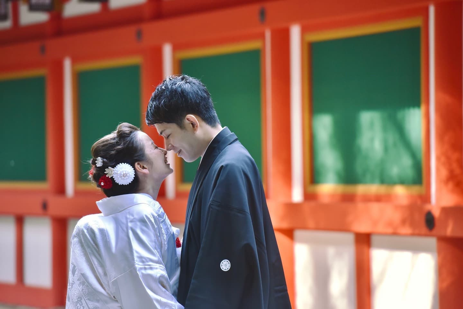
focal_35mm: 200
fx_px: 2573
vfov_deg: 6.9
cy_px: 154
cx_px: 232
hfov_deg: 10.3
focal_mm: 200
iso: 2000
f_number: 5.6
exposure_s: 1/250
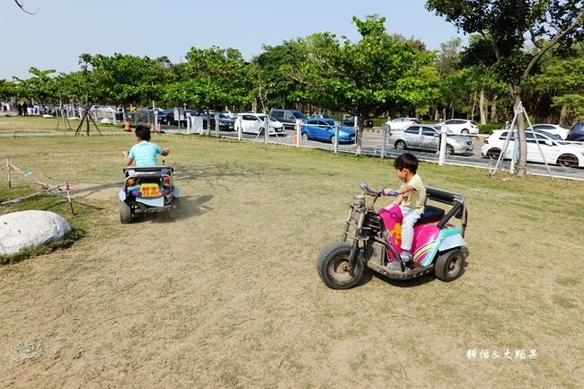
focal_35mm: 24
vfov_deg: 53.1
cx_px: 292
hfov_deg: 73.8
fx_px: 389
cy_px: 194
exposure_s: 1/1000
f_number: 4
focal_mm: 9
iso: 125
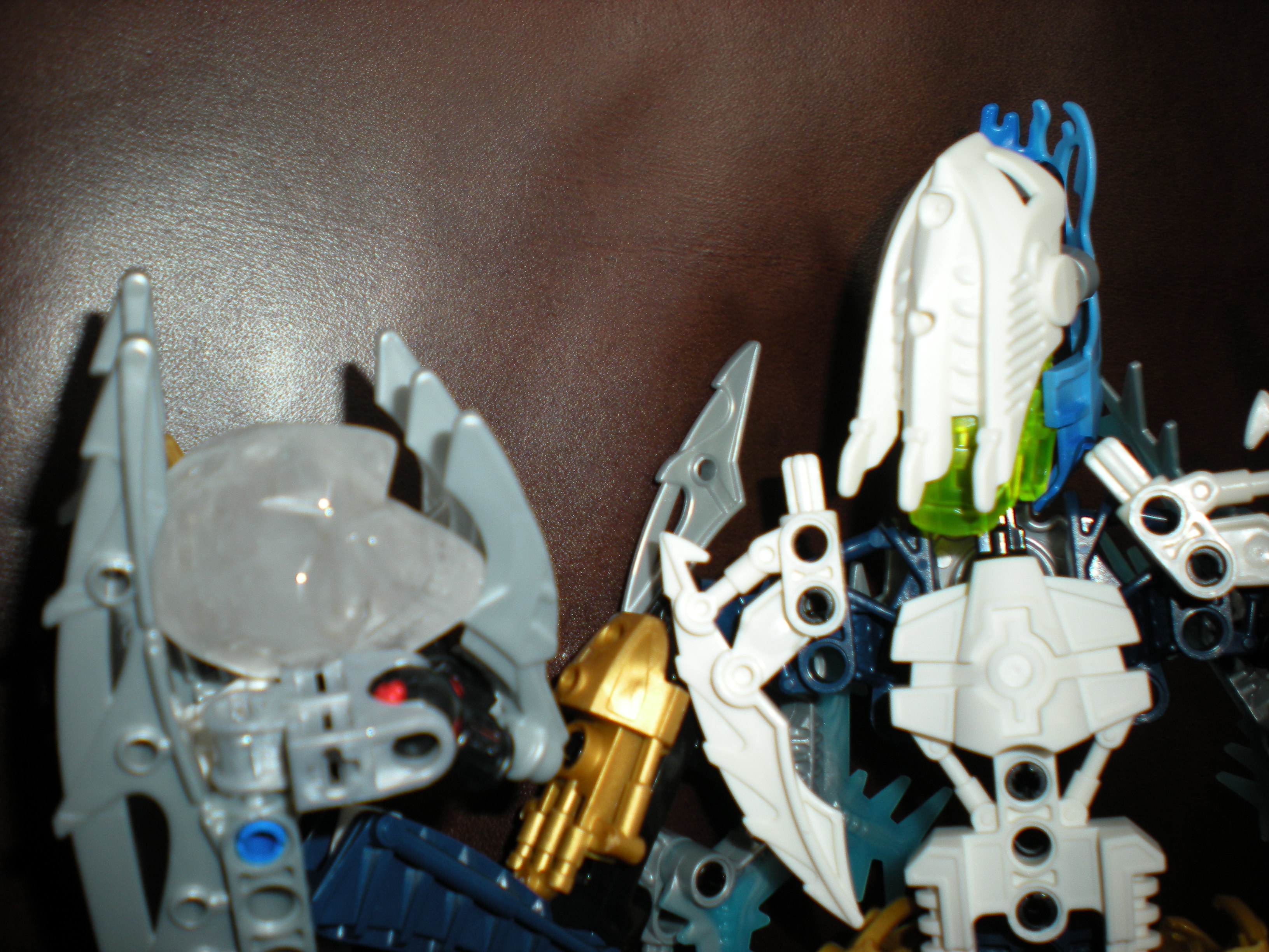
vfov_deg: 37.7
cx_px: 634
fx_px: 1393
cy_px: 476
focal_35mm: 38
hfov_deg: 49.0
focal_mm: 6.3
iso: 64
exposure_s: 1/30
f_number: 3.1
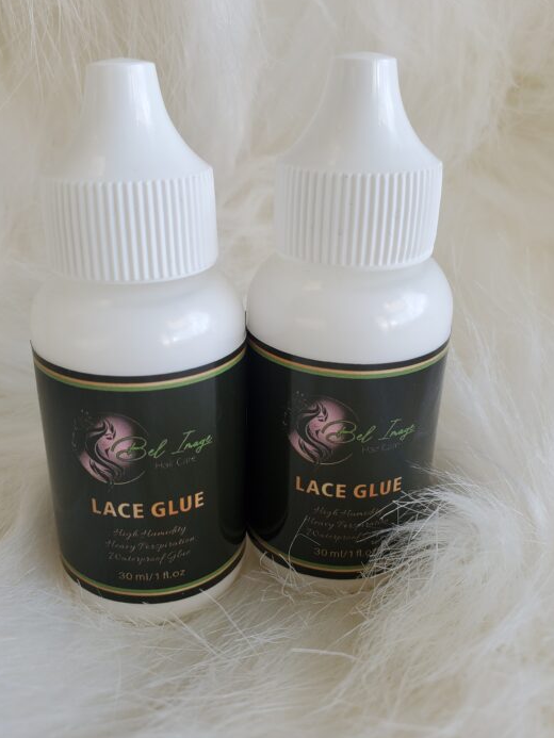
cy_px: 348
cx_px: 263
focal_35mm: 30
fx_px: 640
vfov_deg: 59.9
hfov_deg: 46.8
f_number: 2.4
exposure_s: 1/142
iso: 50
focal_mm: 4.3
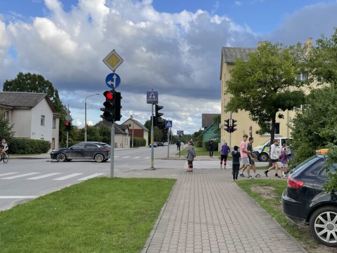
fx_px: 360
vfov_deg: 38.7
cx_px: 218
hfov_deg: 49.5
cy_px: 124
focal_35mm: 37
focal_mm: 4.2
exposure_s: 1/1531
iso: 32
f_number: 1.6
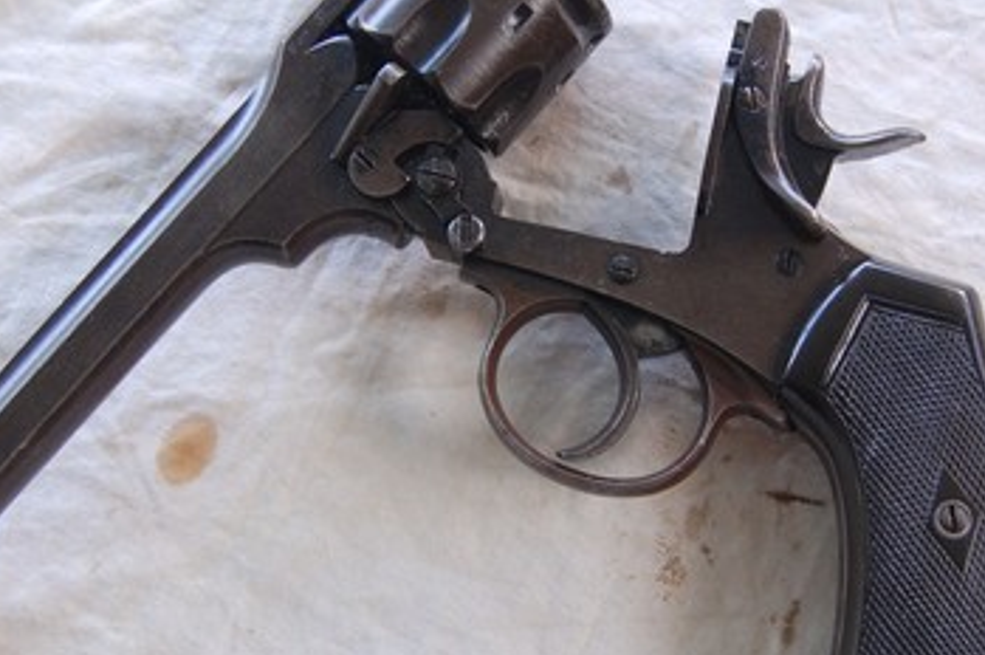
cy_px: 287
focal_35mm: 67
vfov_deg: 20.3
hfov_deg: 30.1
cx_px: 550
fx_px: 1831
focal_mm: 26
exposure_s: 1/60
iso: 400
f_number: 4.2
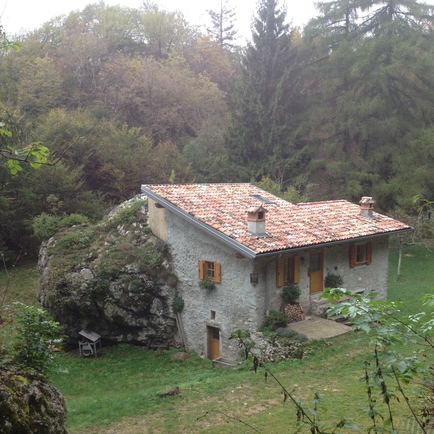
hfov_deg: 40.0
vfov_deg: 39.6
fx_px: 596
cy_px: 283
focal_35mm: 42
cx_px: 214
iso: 50
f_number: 2.4
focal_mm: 4.28
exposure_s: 1/179
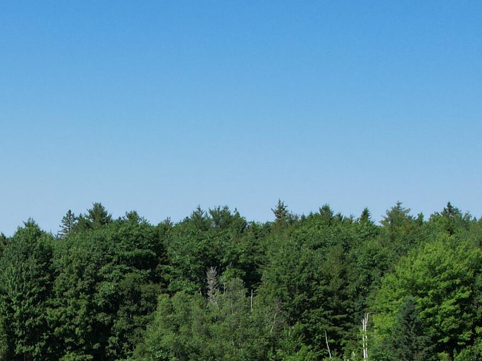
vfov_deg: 18.8
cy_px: 508
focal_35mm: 71
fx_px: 988
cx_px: 102
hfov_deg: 26.9
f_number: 2.8
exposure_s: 1/2000
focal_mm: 8.38
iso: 110
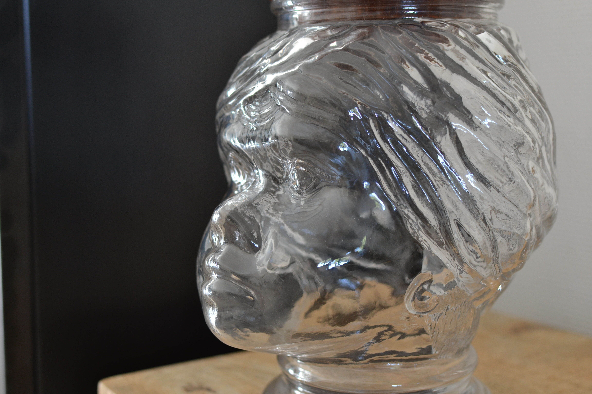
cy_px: 197
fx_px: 863
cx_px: 296
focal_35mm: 52
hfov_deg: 37.9
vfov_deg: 25.8
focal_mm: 35
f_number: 2.8
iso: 400
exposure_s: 1/60
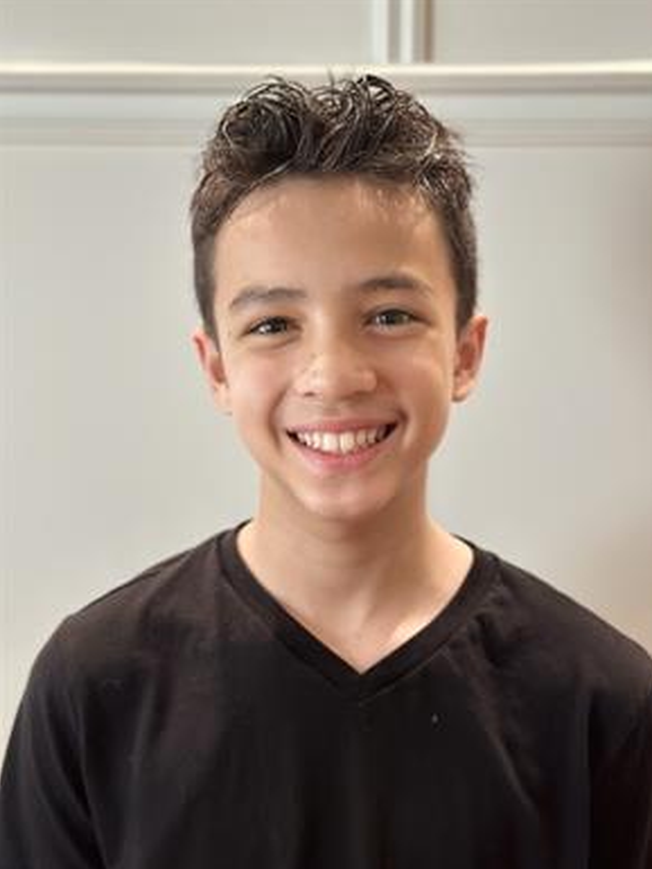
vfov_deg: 38.9
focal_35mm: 49
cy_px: 434
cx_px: 331
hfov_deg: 29.7
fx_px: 1230
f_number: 1.78
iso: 500
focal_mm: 6.86
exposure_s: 1/40
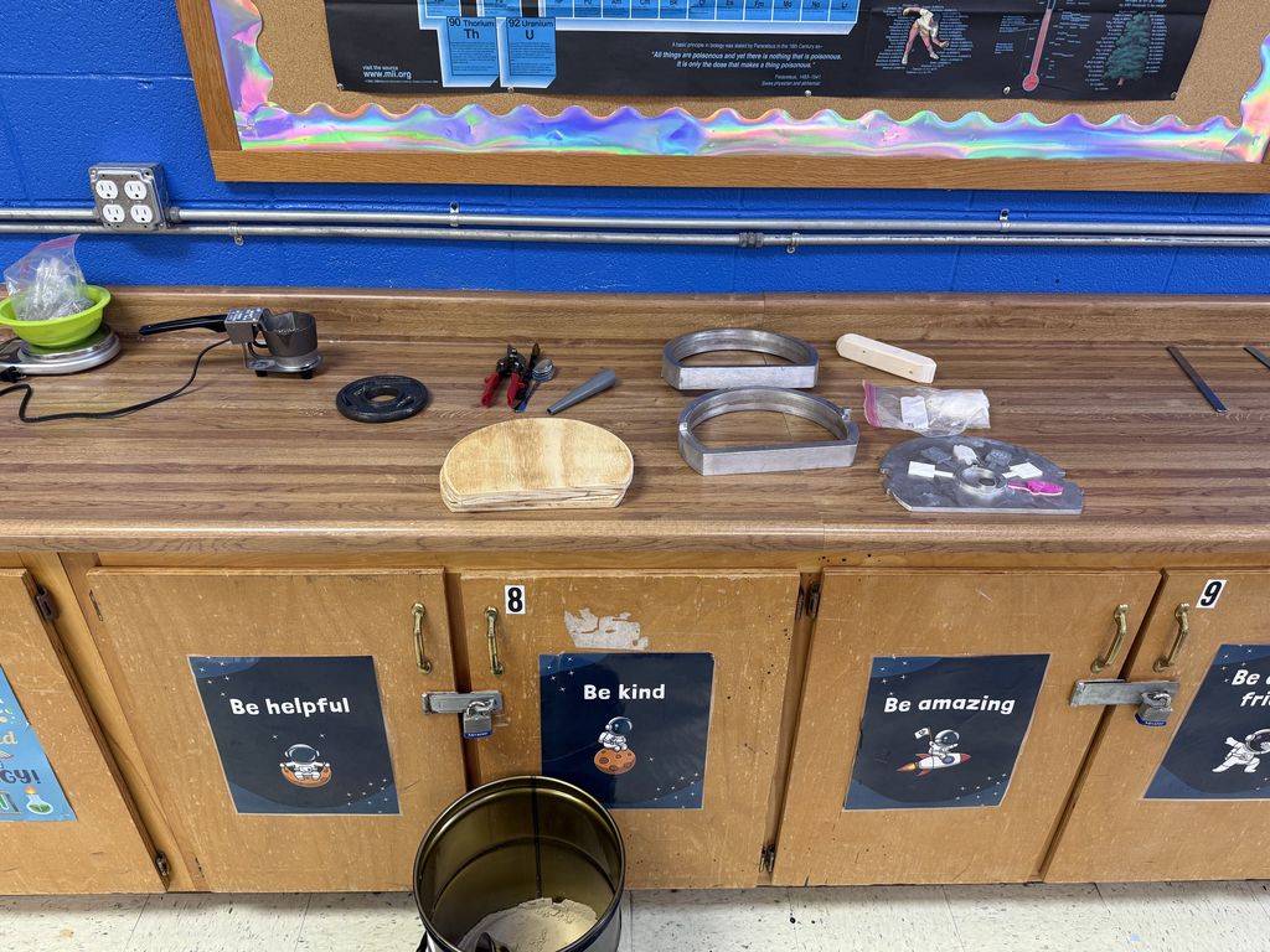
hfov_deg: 71.6
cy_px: 476
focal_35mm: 24
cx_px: 635
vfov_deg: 56.8
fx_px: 881
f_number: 1.78
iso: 125
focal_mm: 6.76
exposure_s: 1/60
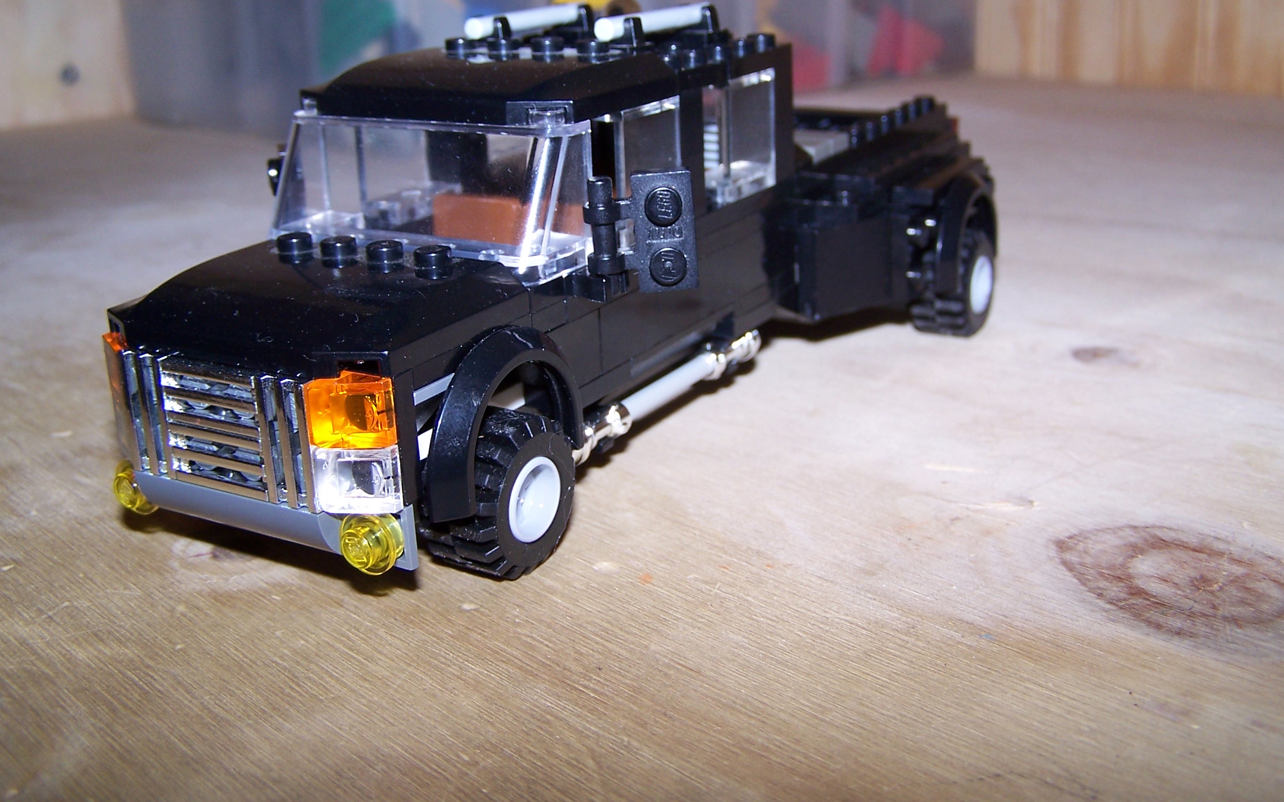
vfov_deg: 31.2
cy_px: 334
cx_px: 635
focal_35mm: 41
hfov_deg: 48.2
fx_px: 1435
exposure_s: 1/60
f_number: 2.8
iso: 80
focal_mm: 6.3
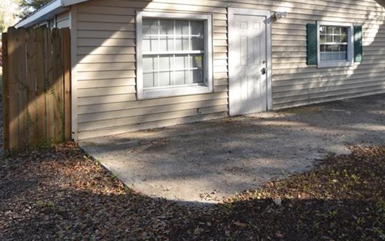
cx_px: 217
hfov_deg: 59.5
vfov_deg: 37.9
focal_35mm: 32
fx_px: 335
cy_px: 46
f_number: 7.1
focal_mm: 11
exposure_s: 1/200
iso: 400
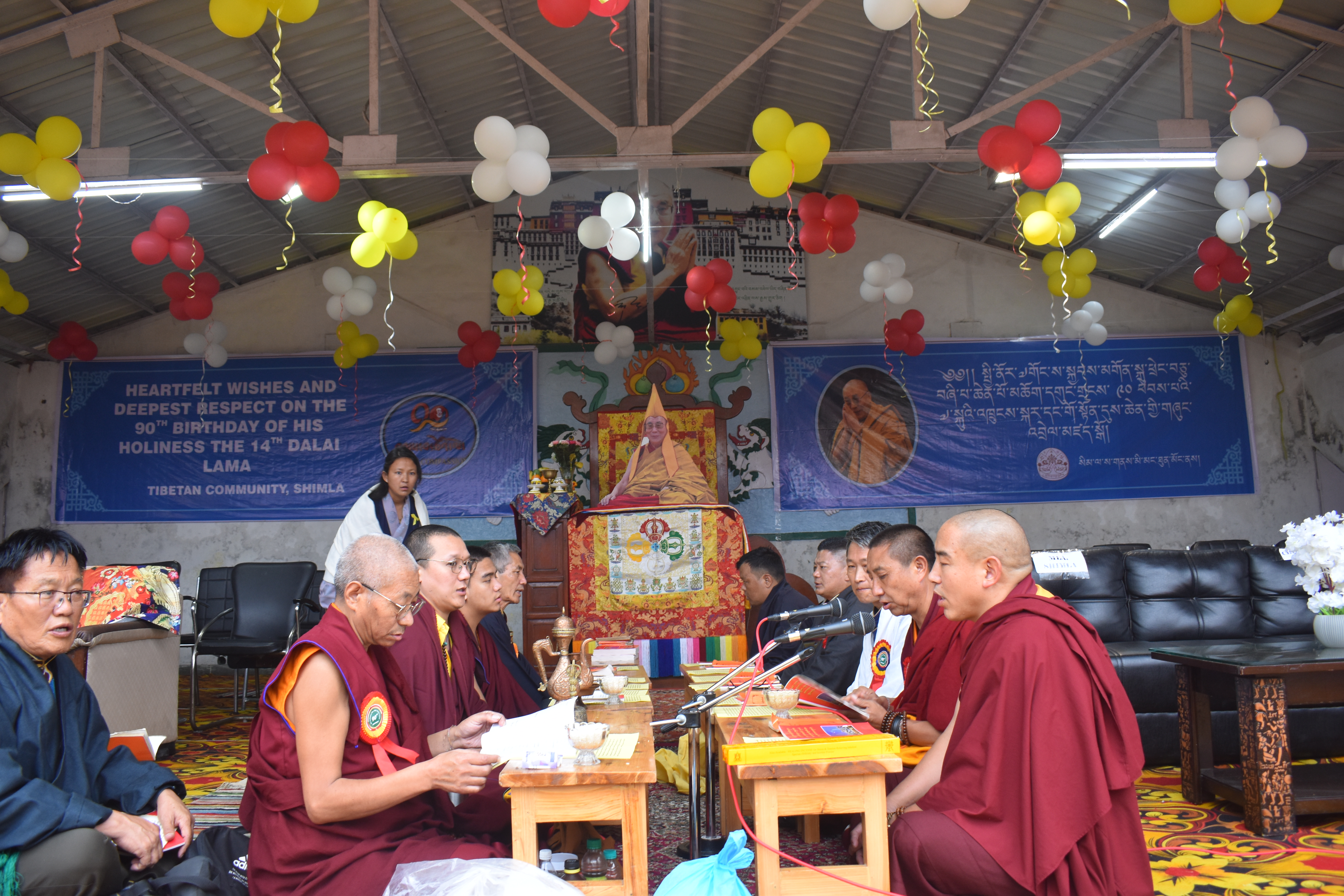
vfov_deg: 47.9
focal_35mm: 27
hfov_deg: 67.4
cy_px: 448
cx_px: 672
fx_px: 1008
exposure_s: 1/50
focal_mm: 18
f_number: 4.5
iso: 400
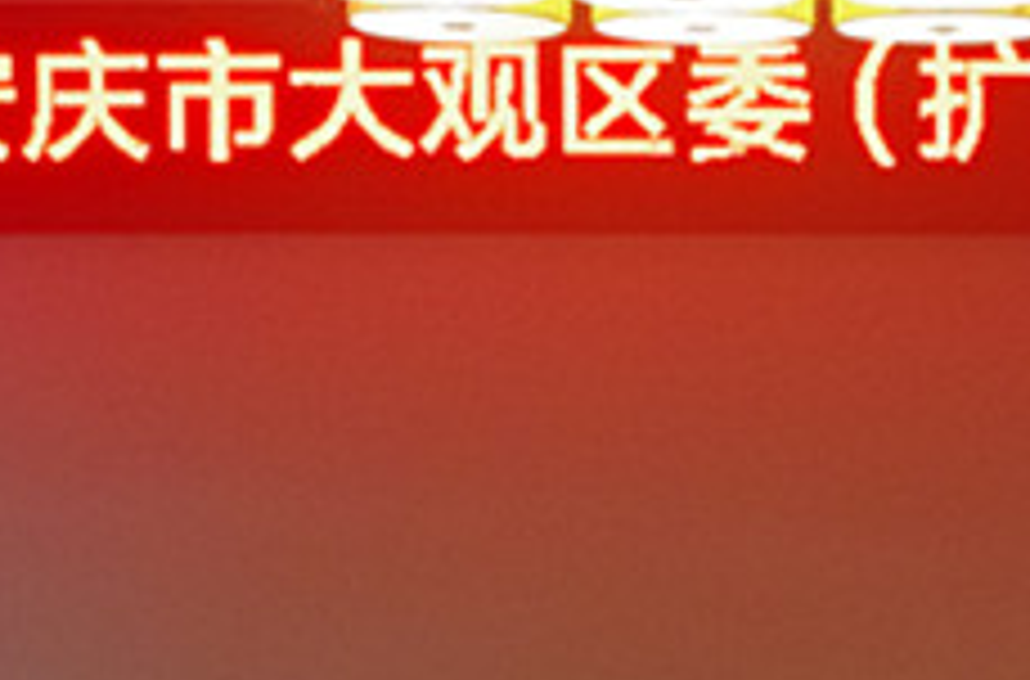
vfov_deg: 8.6
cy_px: 901
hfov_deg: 13.1
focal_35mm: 157
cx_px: 787
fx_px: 4469
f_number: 6.3
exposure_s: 1/60
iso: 3200
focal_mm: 28.13
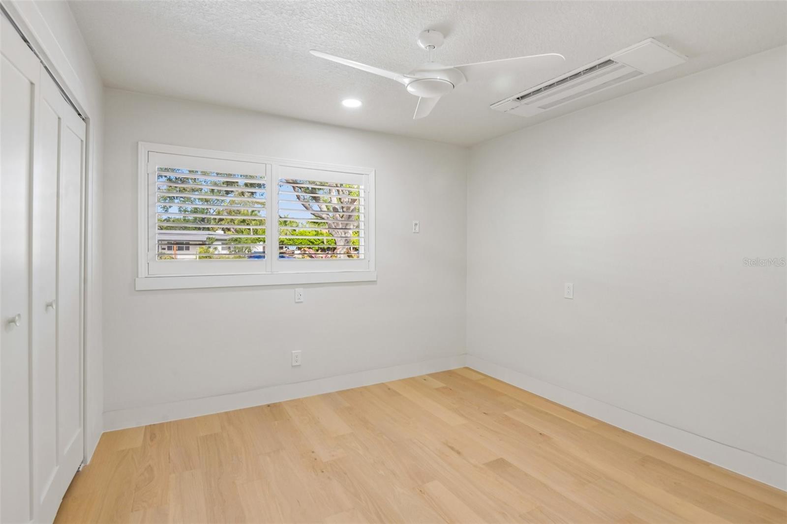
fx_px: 372
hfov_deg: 93.3
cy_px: 262
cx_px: 394
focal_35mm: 17
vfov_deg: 70.4
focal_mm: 17
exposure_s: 1/25
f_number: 8
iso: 400
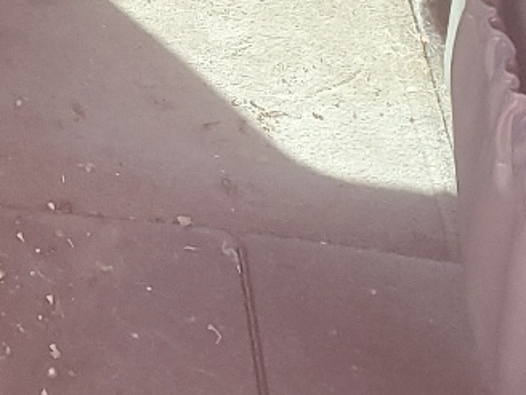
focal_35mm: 127
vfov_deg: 11.3
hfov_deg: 14.5
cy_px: -133
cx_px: -263
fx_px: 1930
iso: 72
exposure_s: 1/120
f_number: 1.5
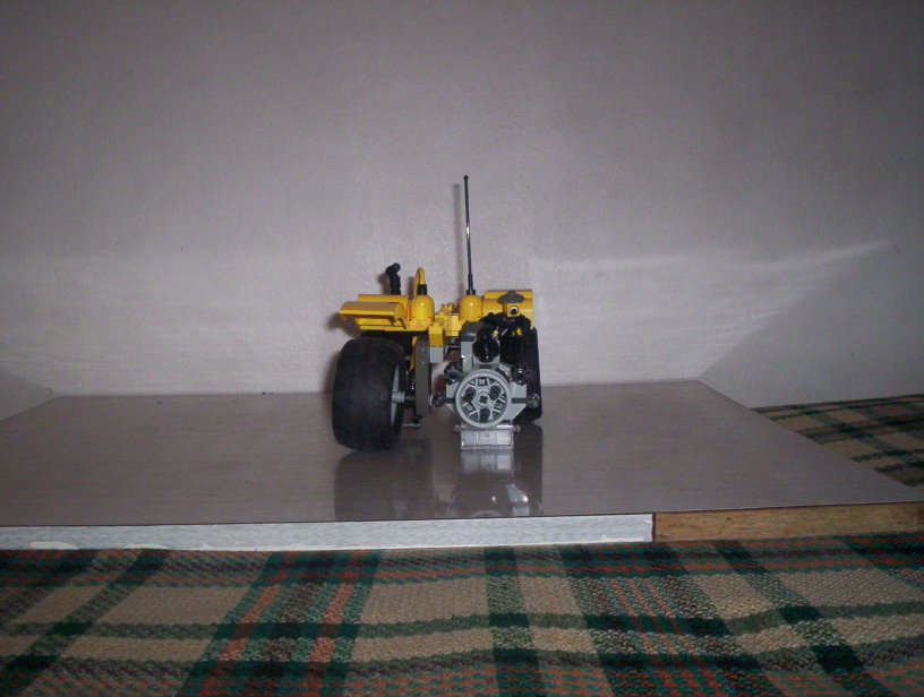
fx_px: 1017
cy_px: 348
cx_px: 462
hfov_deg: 48.9
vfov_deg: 37.9
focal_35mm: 38
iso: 140
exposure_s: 1/60
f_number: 4.5
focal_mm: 4.99
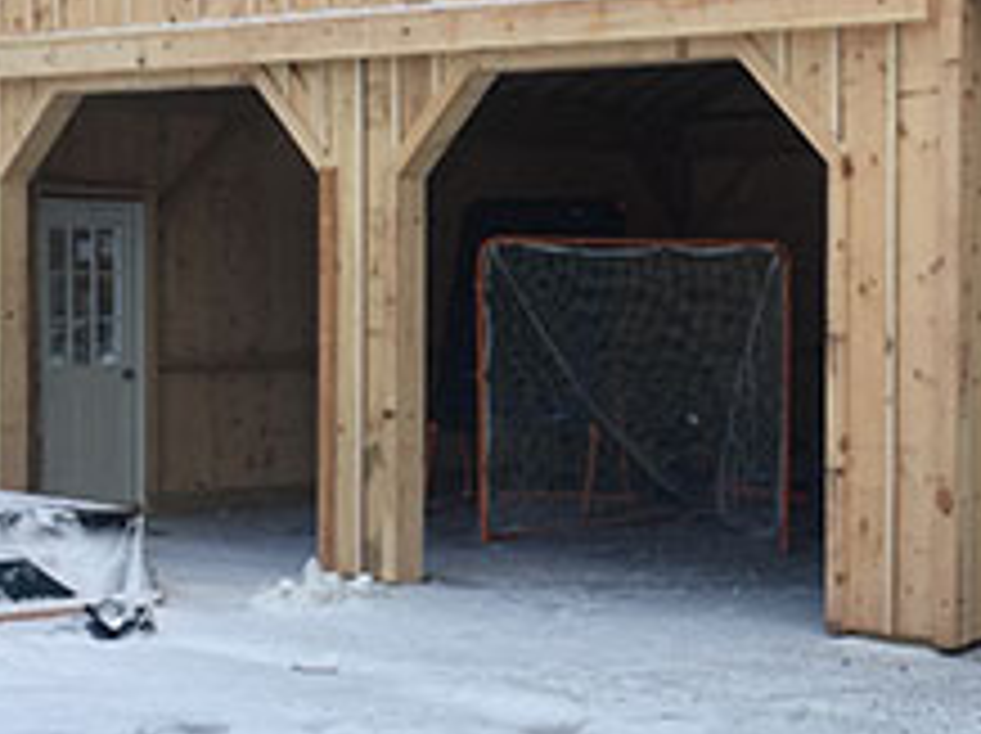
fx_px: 2265
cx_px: 824
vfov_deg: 18.4
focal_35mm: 80
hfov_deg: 24.0
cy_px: 351
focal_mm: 4.15
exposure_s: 1/670
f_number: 2.2
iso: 32
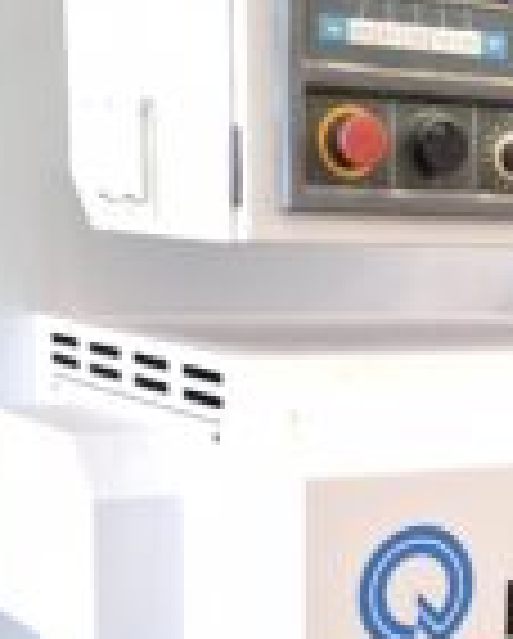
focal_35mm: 84
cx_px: 592
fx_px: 1591
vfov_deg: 22.4
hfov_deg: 17.6
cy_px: 518
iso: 250
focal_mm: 5.54
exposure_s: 1/40
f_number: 1.8
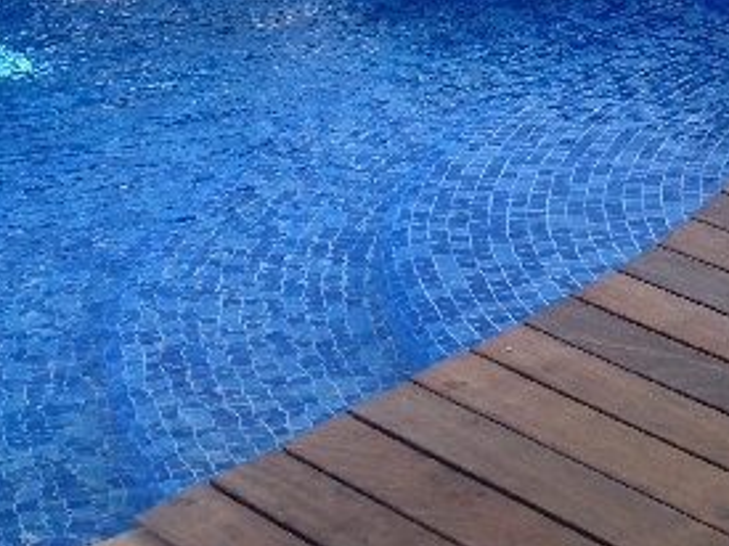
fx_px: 2147
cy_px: -225
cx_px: 795
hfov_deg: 18.6
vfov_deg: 13.8
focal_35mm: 102
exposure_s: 1/444
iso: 50
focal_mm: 4.28
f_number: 2.4
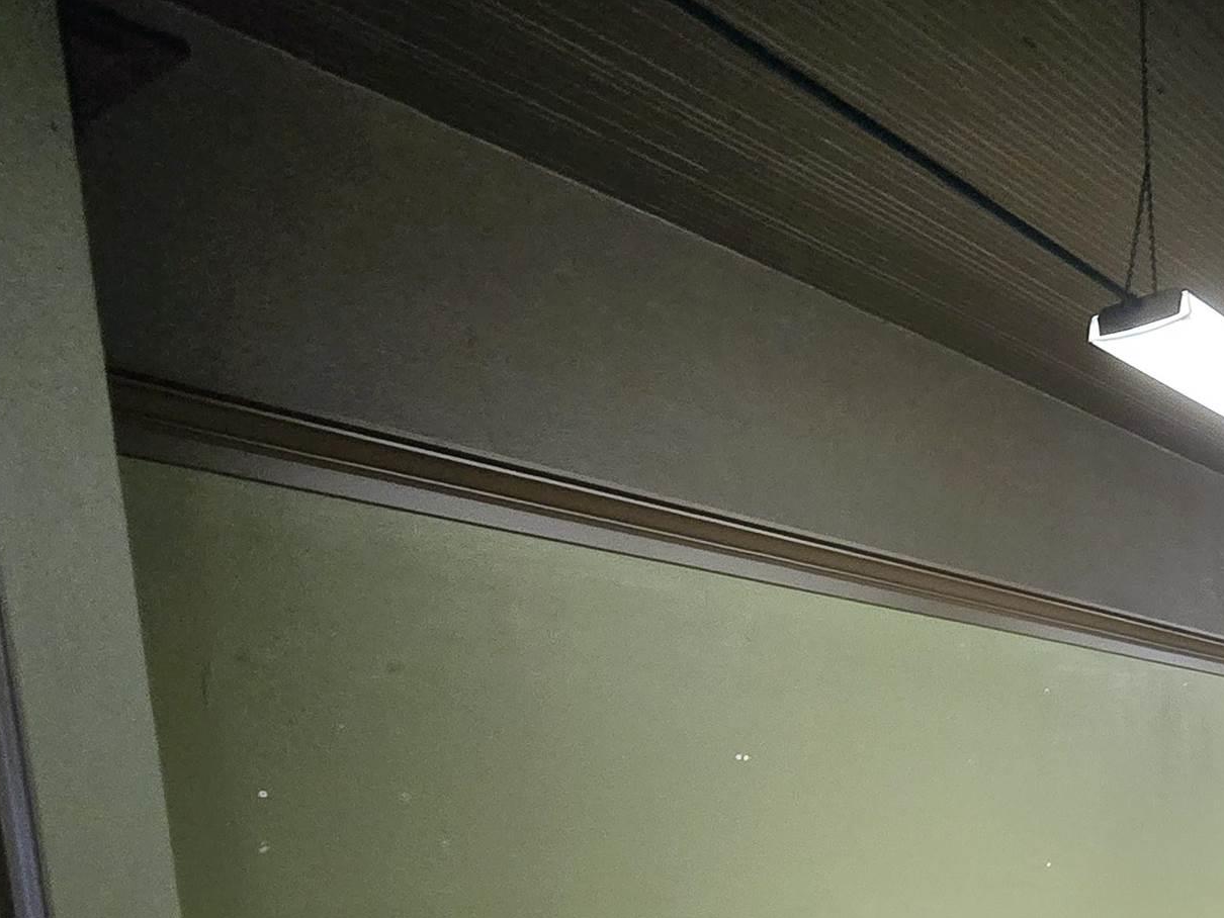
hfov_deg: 46.0
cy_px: 1067
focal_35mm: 33
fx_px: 1167
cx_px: 1237
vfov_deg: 35.2
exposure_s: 1/51
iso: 400
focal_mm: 2.2
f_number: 2.2
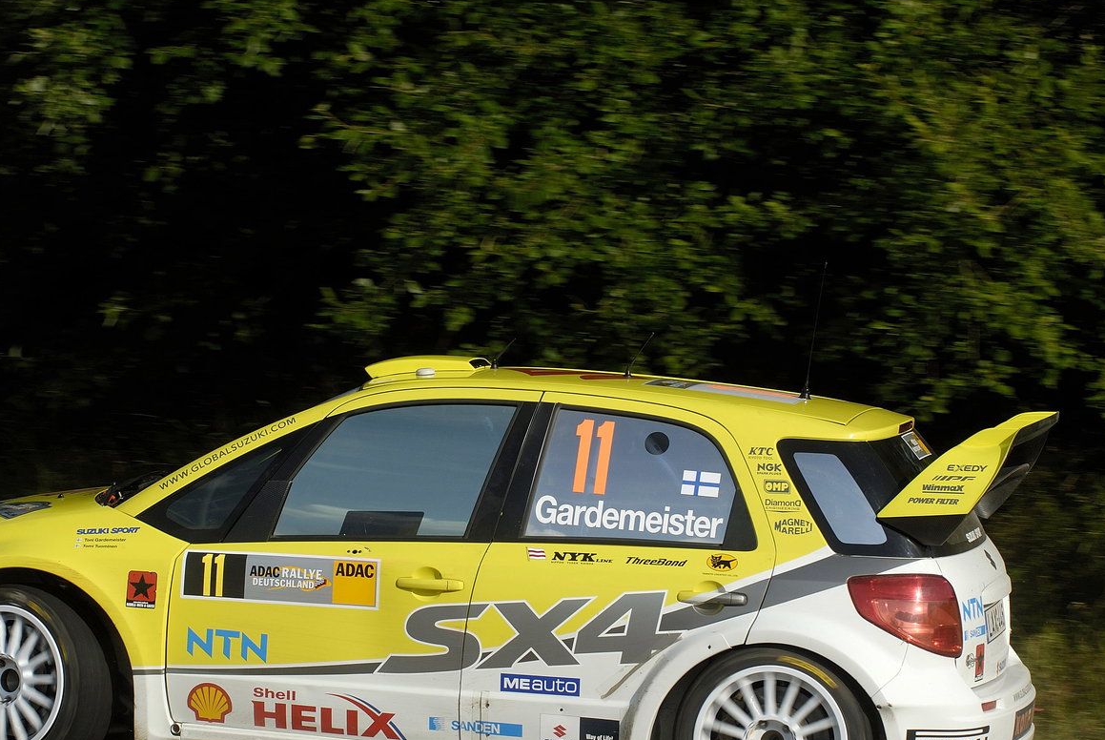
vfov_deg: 9.5
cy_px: 423
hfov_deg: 14.1
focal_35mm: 145
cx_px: 484
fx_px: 4456
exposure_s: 1/400
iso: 100
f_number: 8
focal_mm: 70
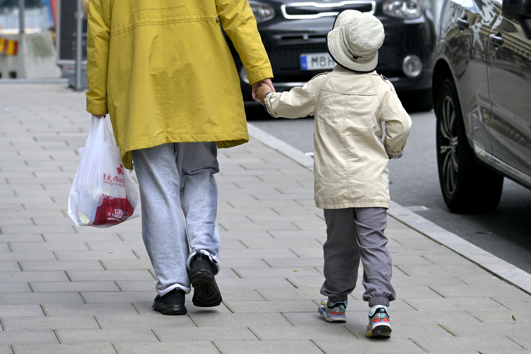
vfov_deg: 7.0
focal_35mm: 195
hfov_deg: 10.6
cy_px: 177
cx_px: 266
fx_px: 2875
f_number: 5.6
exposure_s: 1/1000
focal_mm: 130
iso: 320
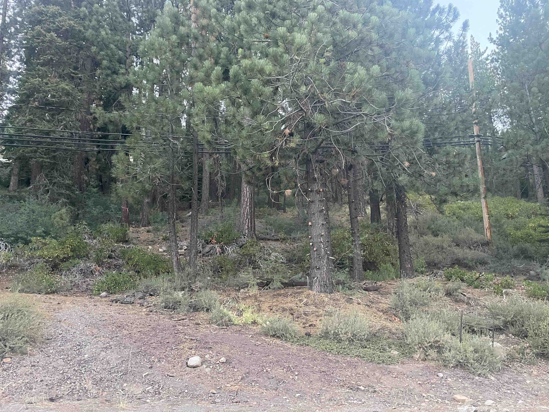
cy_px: 206
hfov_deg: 67.3
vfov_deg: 53.1
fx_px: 412
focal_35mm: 26
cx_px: 274
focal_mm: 4.2
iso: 500
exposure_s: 1/50
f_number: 1.6
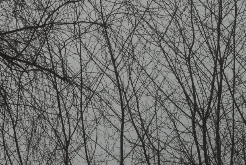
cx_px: 54
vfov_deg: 10.3
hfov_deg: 15.3
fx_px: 910
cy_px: 63
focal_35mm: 133
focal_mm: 50
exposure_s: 1/250
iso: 100
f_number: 5.6
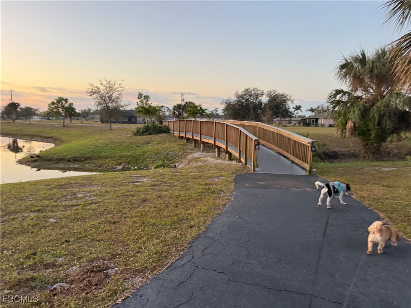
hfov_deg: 71.6
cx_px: 206
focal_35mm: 24
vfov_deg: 56.8
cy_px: 154
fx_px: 285
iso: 200
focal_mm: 6.76
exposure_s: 1/84
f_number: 1.78
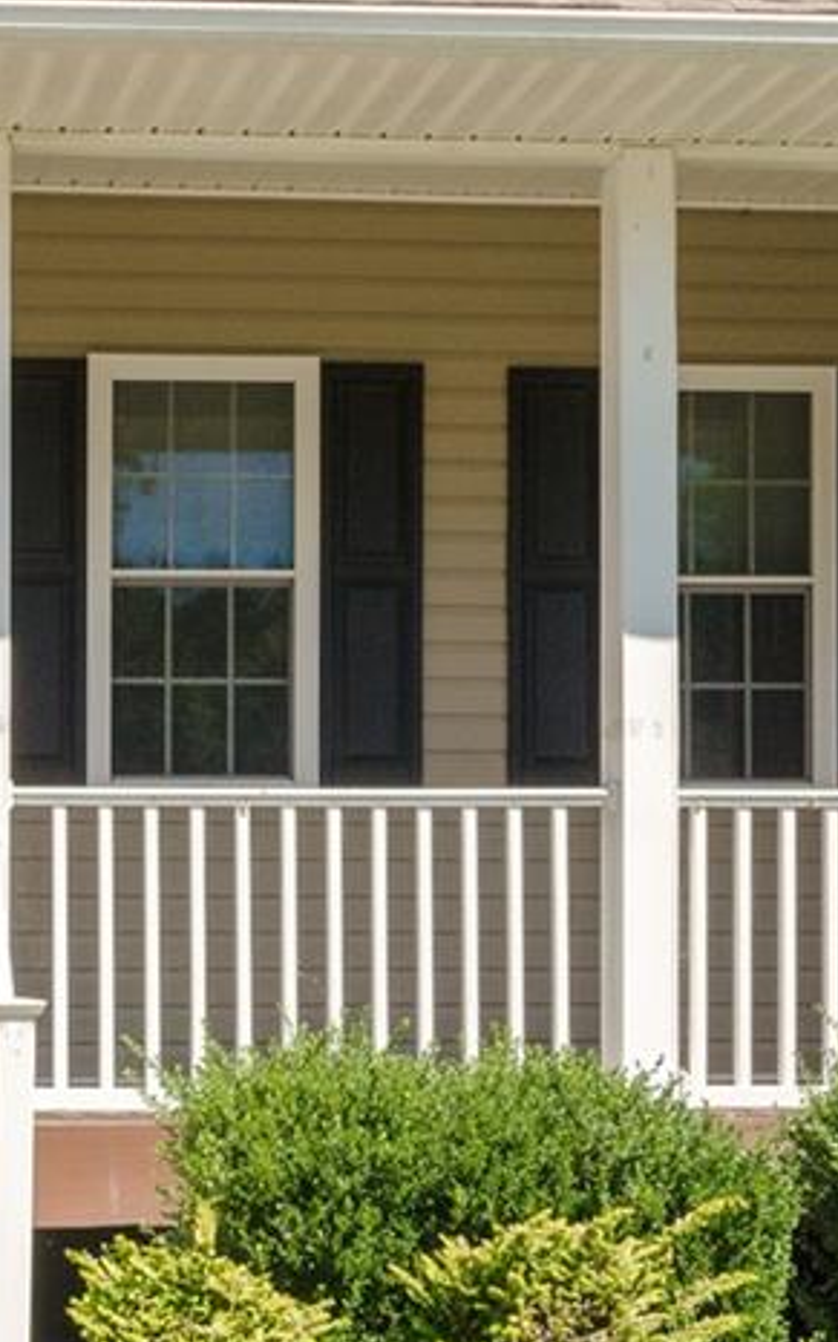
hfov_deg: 19.4
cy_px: 733
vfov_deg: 30.6
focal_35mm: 67
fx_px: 2450
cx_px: 340
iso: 160
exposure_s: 1/640
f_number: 9
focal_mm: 20
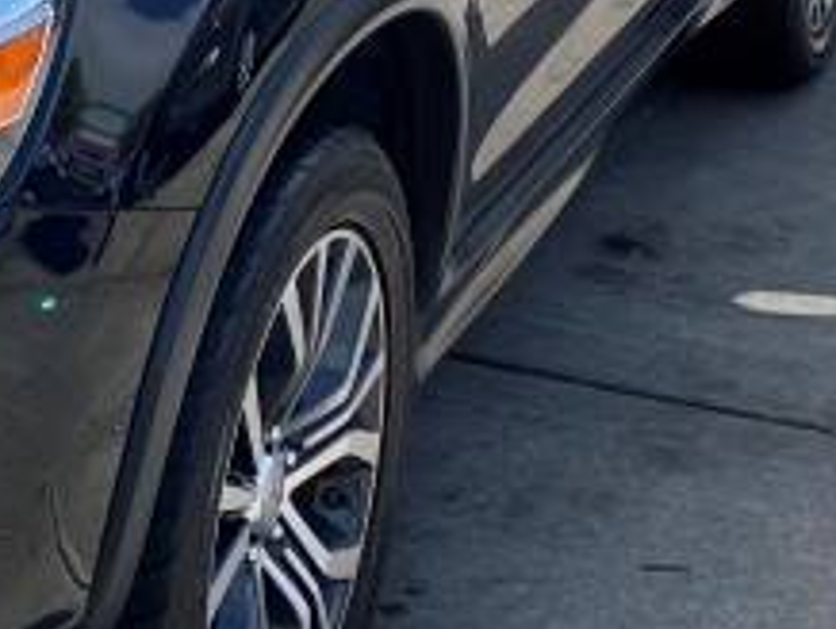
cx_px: -295
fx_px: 2950
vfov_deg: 12.1
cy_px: 150
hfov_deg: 15.3
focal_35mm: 122
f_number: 1.8
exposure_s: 1/1812
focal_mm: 4.25
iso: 32
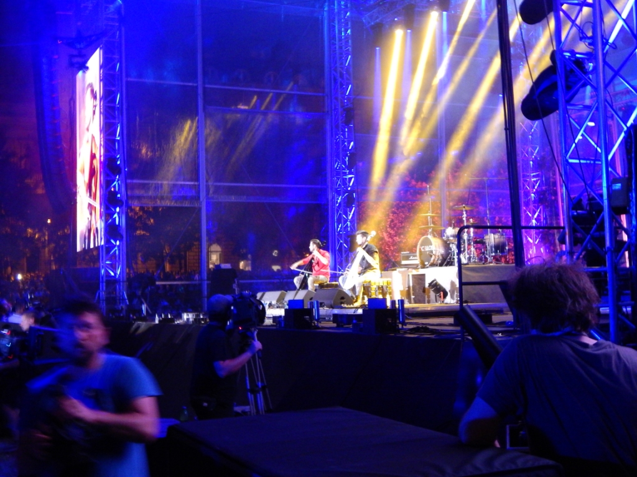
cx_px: 318
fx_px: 883
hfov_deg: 39.7
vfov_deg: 30.3
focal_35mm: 48
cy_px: 238
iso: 200
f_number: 3.7
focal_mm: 8.6
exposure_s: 1/2.5
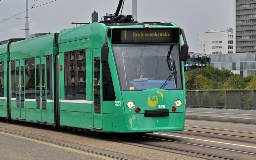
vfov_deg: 10.1
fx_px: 905
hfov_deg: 16.1
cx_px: 91
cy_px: 35
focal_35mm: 130
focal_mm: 55
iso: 400
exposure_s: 1/800
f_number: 5.6
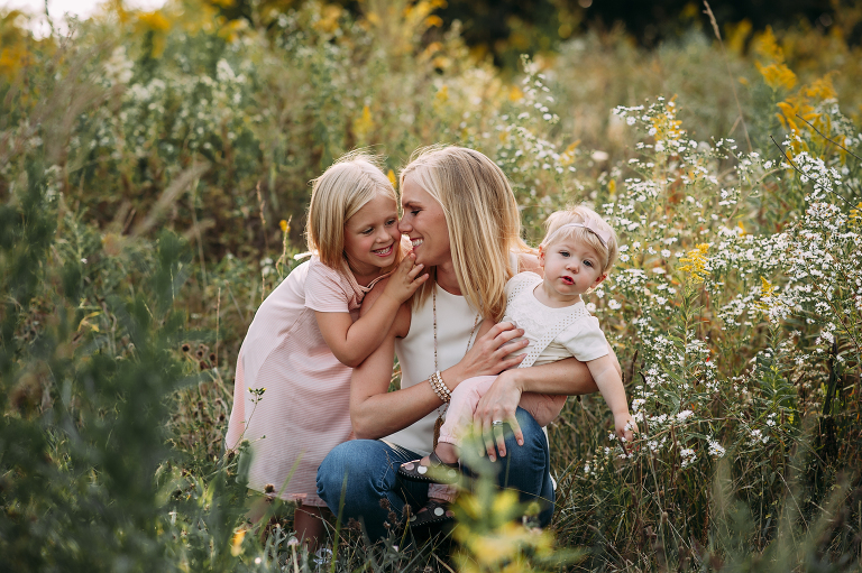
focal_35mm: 85
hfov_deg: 23.9
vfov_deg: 16.1
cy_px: 286
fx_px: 2034
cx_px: 431
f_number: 2.8
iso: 250
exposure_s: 1/640
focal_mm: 85
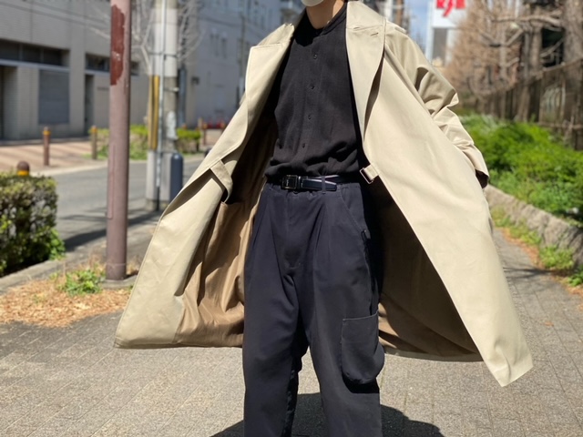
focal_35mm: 52
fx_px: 876
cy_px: 218
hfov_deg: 36.8
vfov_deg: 28.0
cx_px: 292
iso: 20
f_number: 2
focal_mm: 6
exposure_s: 1/1546
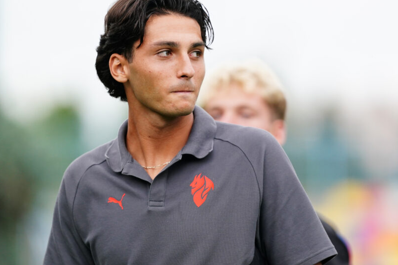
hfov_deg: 5.4
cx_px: 225
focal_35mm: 383
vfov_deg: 3.6
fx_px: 4235
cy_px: 132
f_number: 2.8
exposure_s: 1/1250
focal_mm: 300
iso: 1600
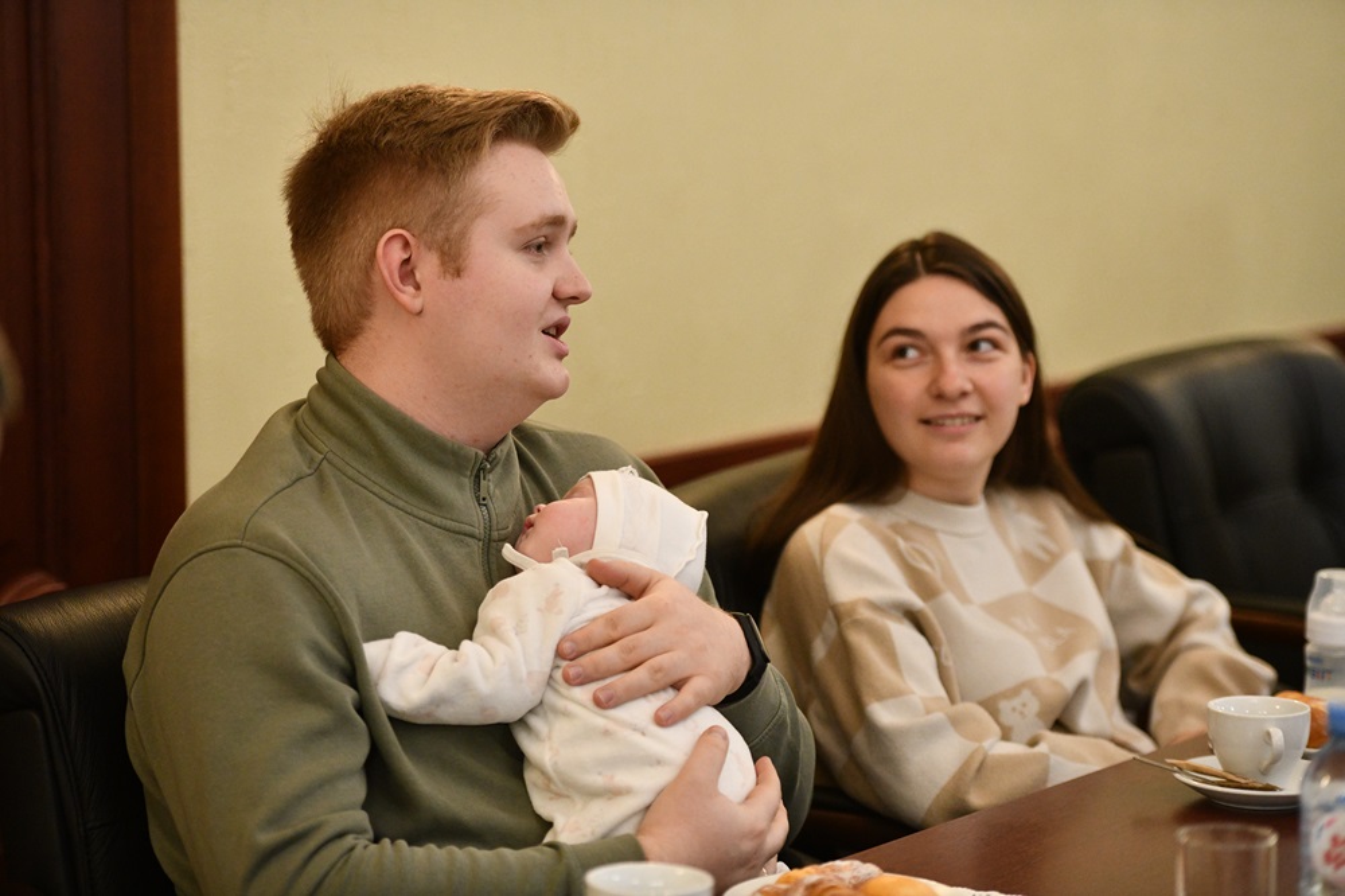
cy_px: 448
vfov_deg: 13.4
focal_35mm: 102
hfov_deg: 20.0
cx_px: 672
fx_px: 3809
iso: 5000
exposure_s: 1/500
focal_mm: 102
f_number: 2.8
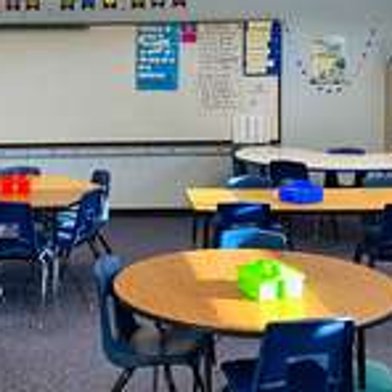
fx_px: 794
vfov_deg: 27.4
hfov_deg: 27.3
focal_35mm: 62
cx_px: 90
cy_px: 111
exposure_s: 1/60
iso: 80
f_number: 1.8
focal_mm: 4.25
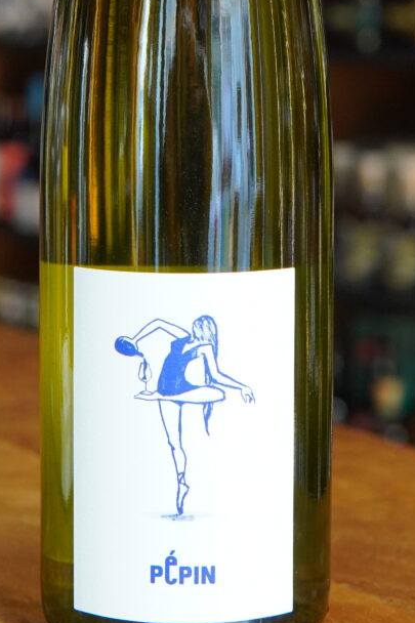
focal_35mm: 111
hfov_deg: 12.3
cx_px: 179
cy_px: -13
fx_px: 1920
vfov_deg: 17.9
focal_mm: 30
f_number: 4
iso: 1000
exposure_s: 1/160
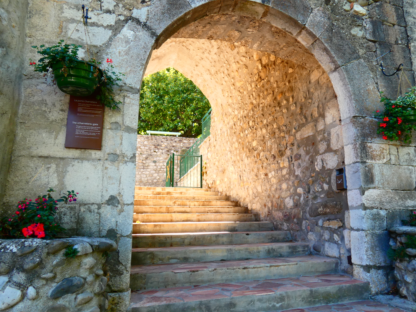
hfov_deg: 69.1
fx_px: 300
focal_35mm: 25
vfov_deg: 54.9
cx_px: 234
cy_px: 157
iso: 80
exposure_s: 1/60
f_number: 4.5
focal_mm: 3.6
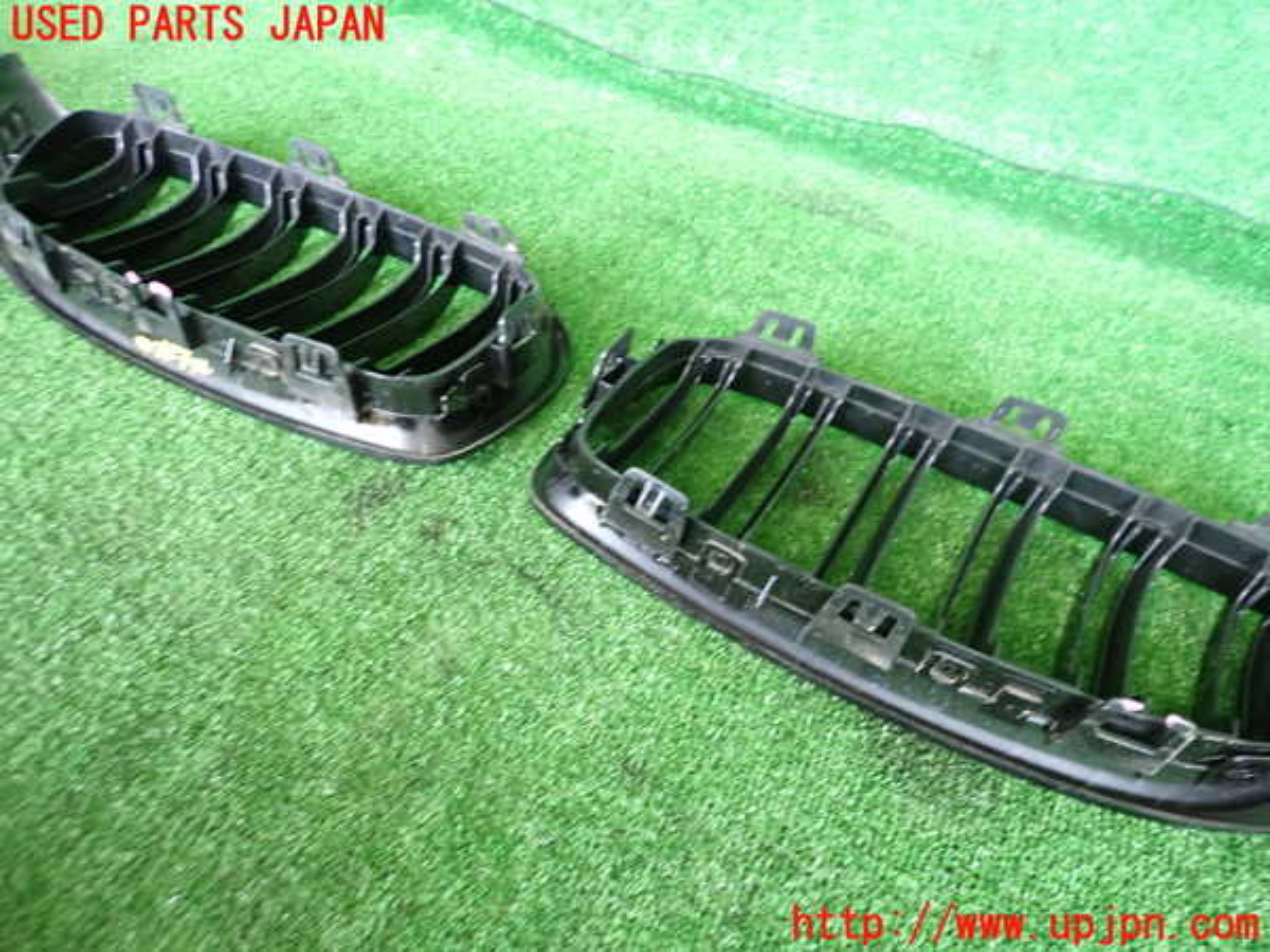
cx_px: 635
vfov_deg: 54.9
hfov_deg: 69.4
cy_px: 476
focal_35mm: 25
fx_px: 917
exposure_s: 1/30
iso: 320
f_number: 2
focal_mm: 4.5
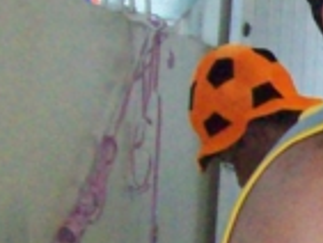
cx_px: 586
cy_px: 394
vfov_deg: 7.1
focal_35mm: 204
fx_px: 1905
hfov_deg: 9.2
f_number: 2.7
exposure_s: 1/128
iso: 400
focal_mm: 6
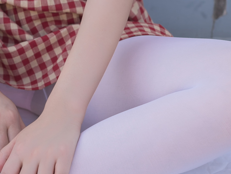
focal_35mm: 175
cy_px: -53
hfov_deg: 11.2
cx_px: 16
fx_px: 1168
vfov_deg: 8.4
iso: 100
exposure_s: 1/500
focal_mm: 50
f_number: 3.5
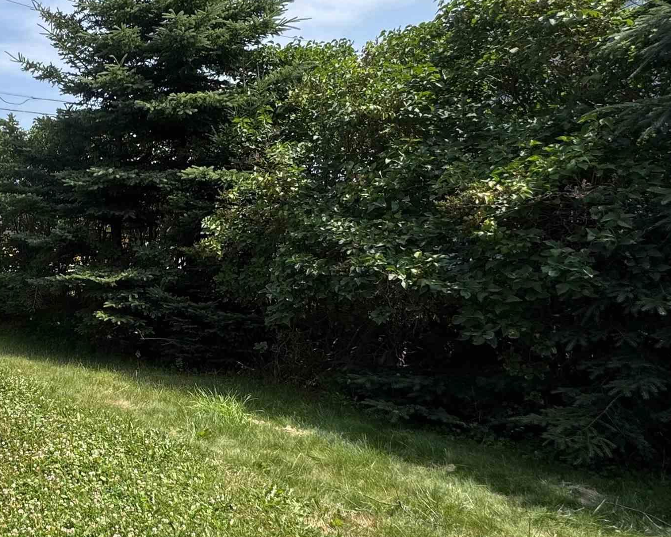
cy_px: 249
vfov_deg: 47.1
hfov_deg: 46.8
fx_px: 616
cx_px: -13
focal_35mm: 31
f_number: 2.2
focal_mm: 2.22
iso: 50
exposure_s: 1/1236
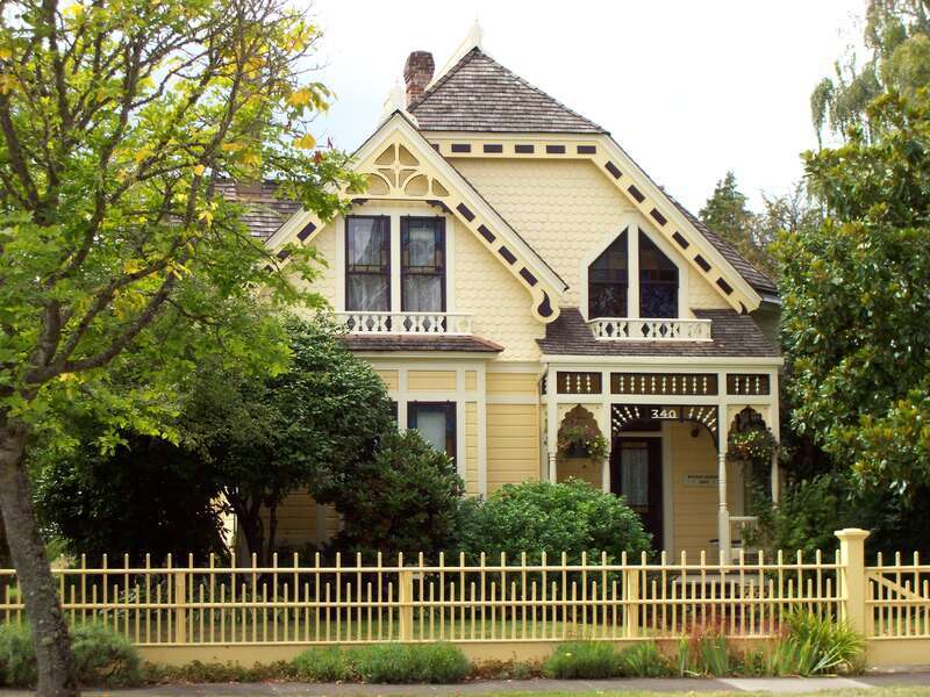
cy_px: 348
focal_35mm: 82
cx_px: 465
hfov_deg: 23.8
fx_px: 2203
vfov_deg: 18.0
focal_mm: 13.5
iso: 80
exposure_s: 1/260
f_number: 4
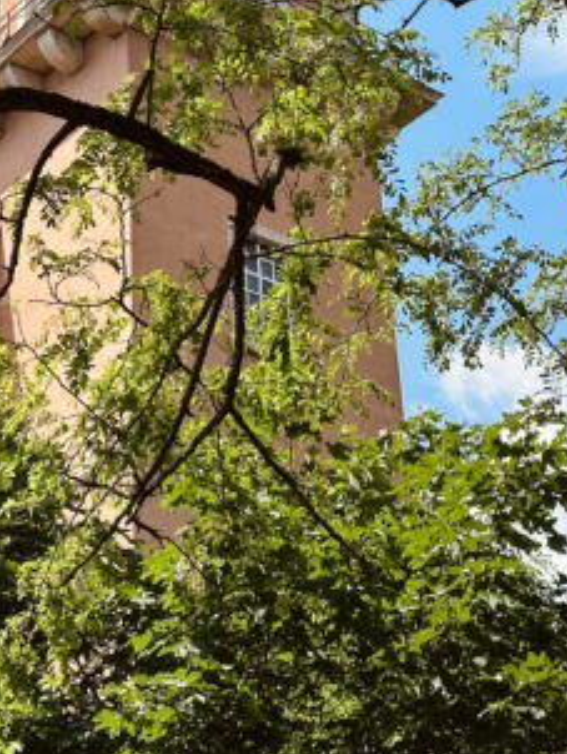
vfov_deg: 21.5
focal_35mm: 89
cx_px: 197
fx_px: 1941
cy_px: 82
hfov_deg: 16.6
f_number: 1.78
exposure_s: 1/2809
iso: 64
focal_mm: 6.86
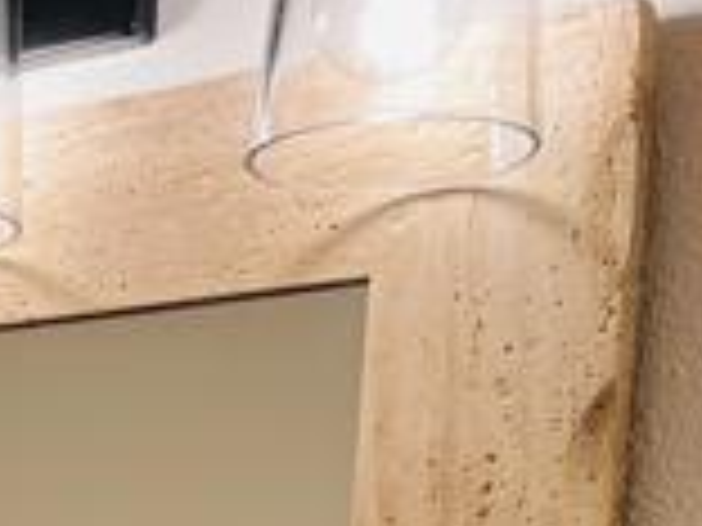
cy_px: 913
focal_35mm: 107
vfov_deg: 12.7
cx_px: -662
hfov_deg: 15.2
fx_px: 2170
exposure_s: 1/197
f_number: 1.5
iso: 40
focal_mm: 5.7
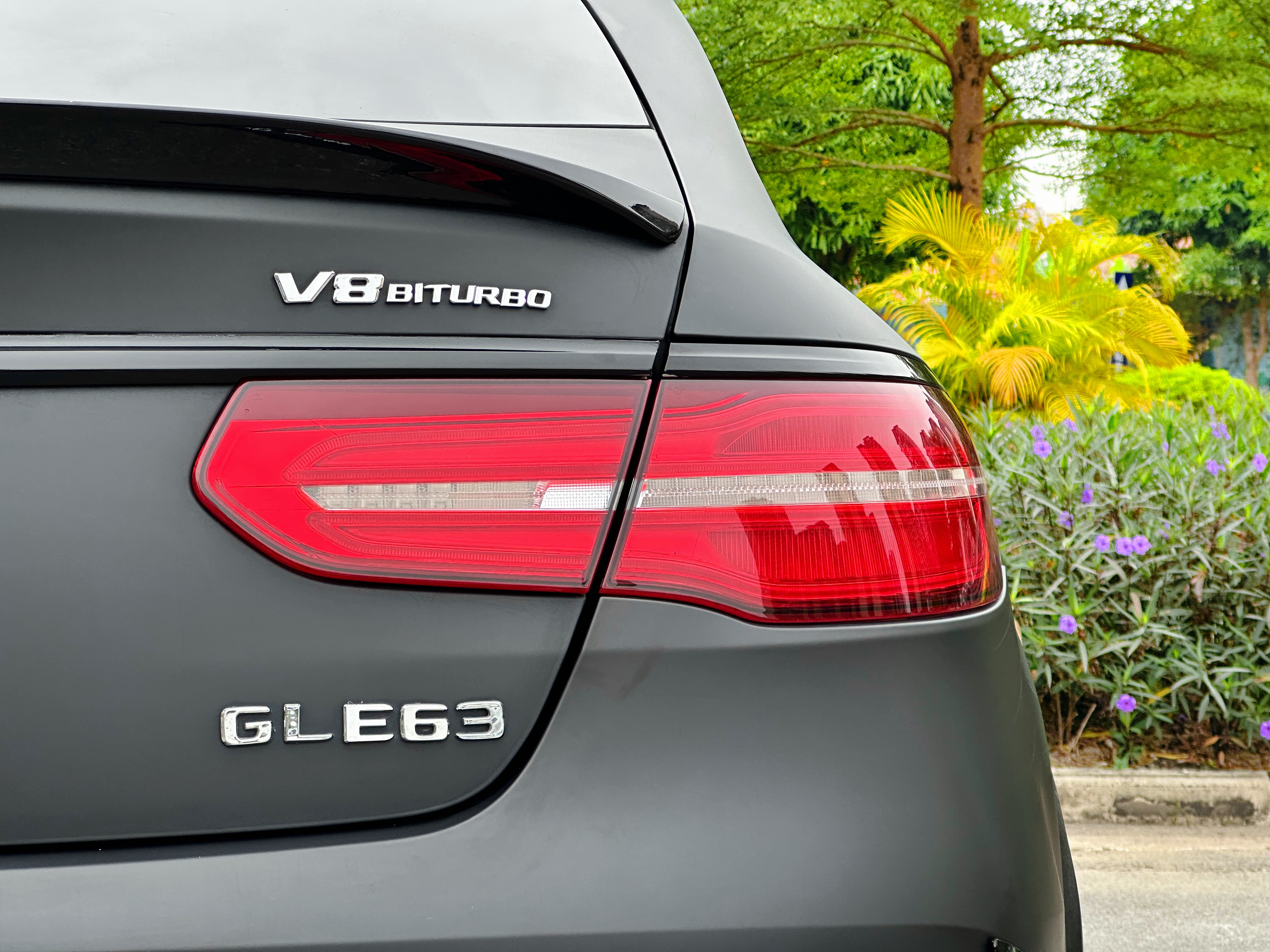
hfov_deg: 25.3
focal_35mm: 77
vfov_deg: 19.1
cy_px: 476
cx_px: 635
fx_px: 2825
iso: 80
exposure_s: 1/99
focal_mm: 9
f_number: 2.8
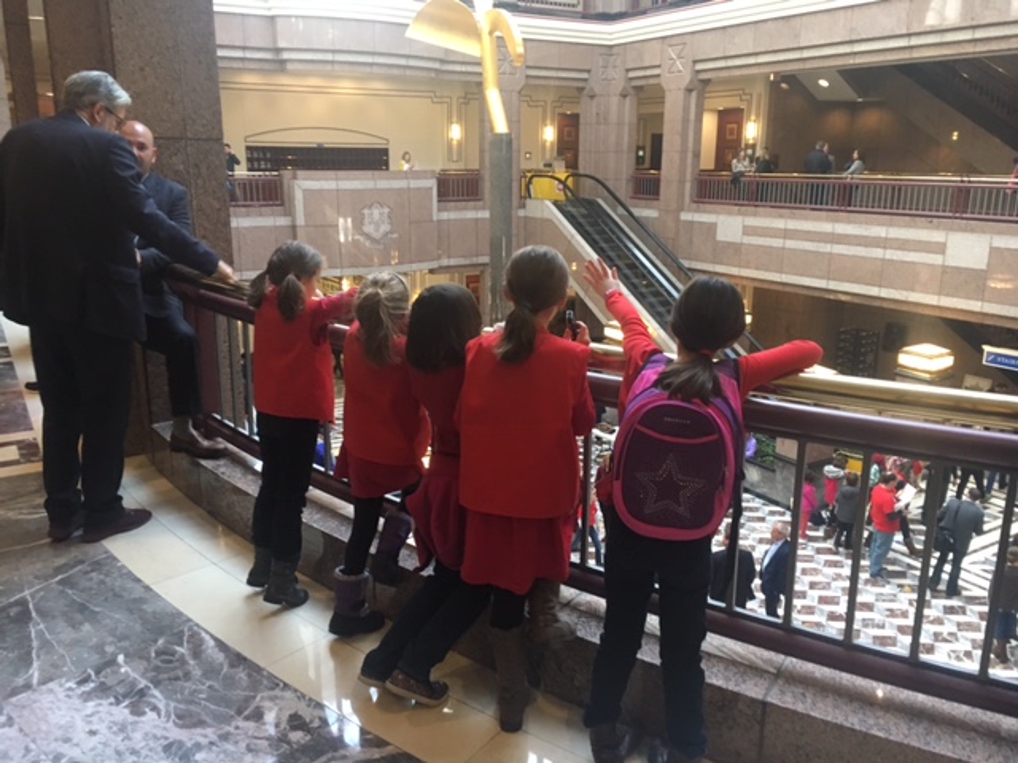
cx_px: 509
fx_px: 853
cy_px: 382
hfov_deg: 61.7
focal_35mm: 29
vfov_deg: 48.2
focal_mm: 4.15
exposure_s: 1/30
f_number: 2.2
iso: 125
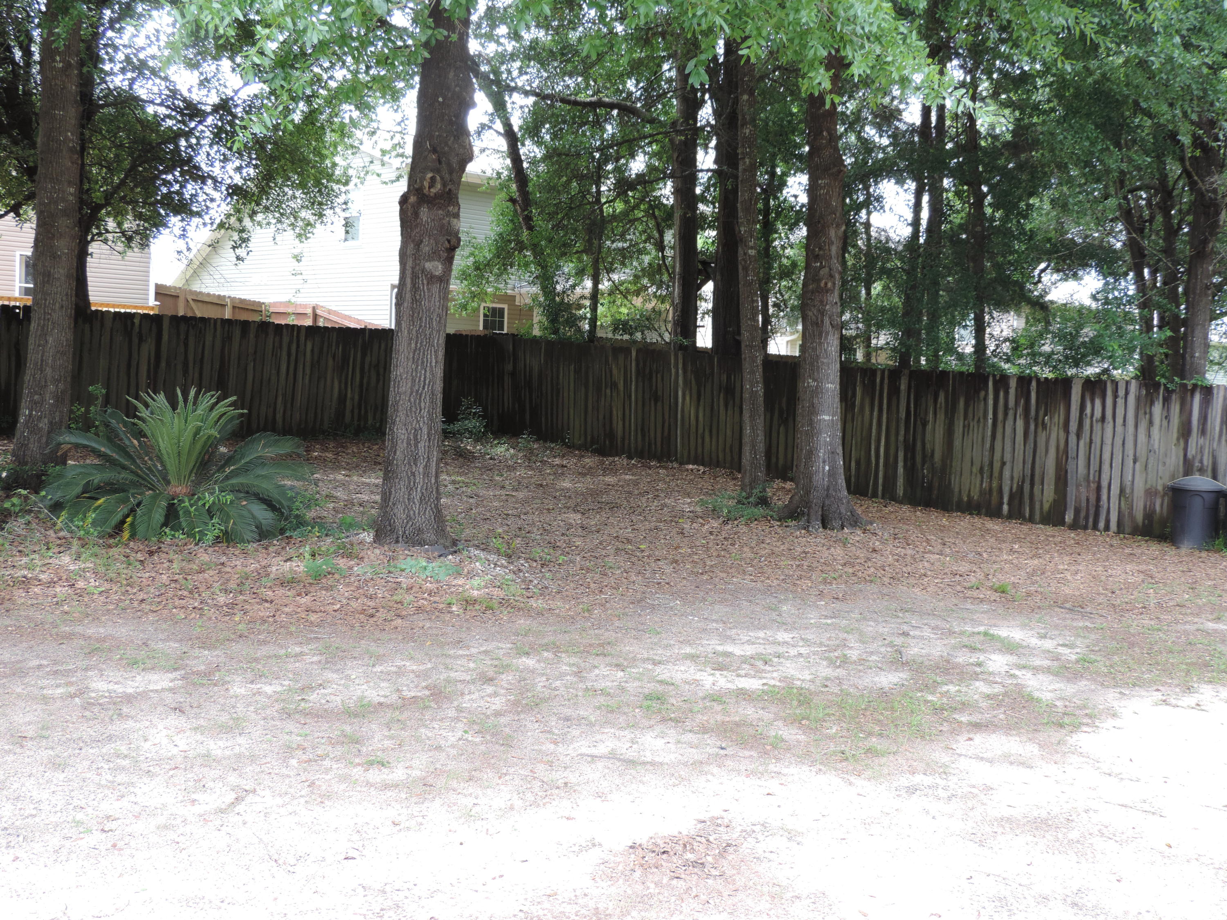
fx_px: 1418
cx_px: 614
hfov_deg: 46.8
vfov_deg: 36.0
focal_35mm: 40
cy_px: 460
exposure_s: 1/80
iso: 80
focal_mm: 7.1
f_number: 3.3
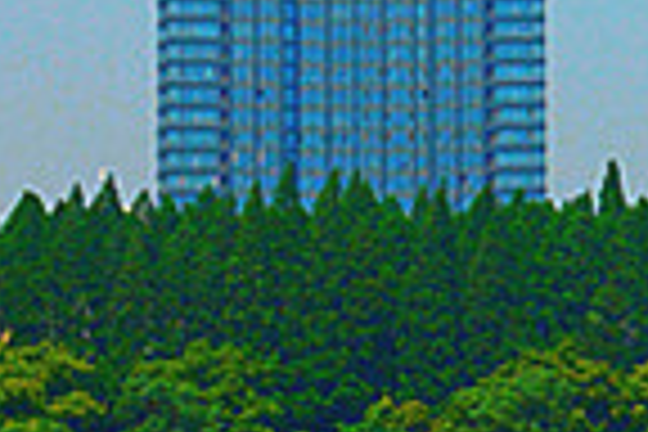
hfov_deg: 7.2
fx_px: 5106
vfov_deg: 4.8
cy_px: -254
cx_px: 914
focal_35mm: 284
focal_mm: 35
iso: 100
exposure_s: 1/250
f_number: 8
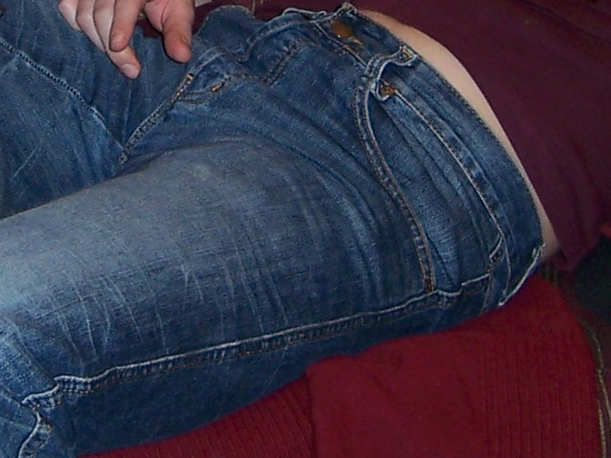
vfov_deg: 10.5
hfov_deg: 14.1
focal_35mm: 138
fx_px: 2436
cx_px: 29
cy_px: -110
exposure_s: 1/60
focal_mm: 6.2
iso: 80
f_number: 2.8
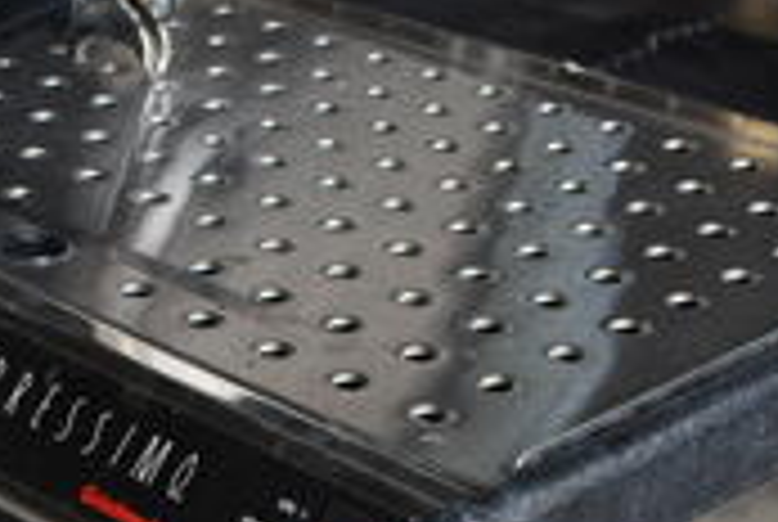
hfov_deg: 21.3
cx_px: 265
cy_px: 752
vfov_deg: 13.7
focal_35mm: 95
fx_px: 2057
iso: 100
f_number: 4.5
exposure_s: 1/80
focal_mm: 18
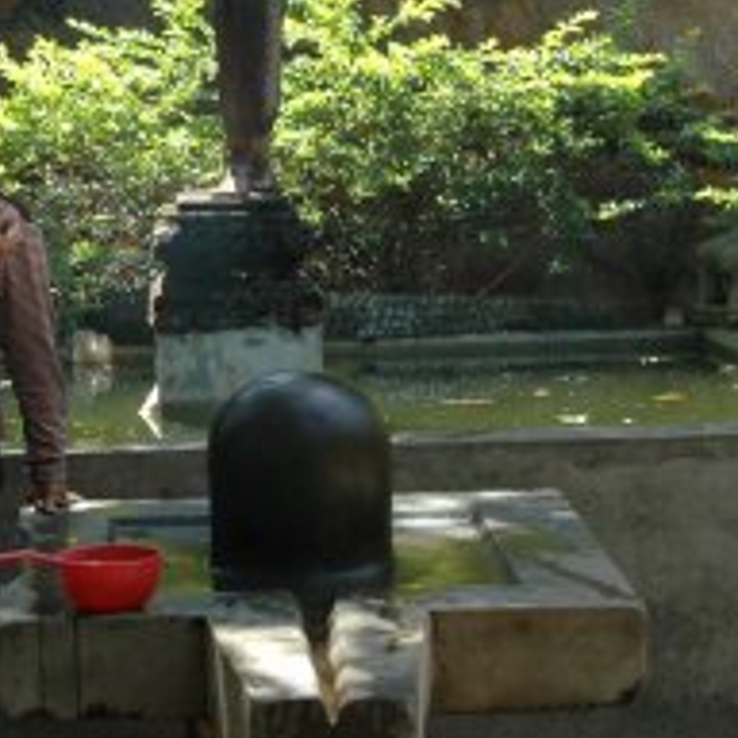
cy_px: 334
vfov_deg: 15.2
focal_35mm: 115
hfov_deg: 14.9
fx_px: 2774
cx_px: -15
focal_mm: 24
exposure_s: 1/160
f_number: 6.3
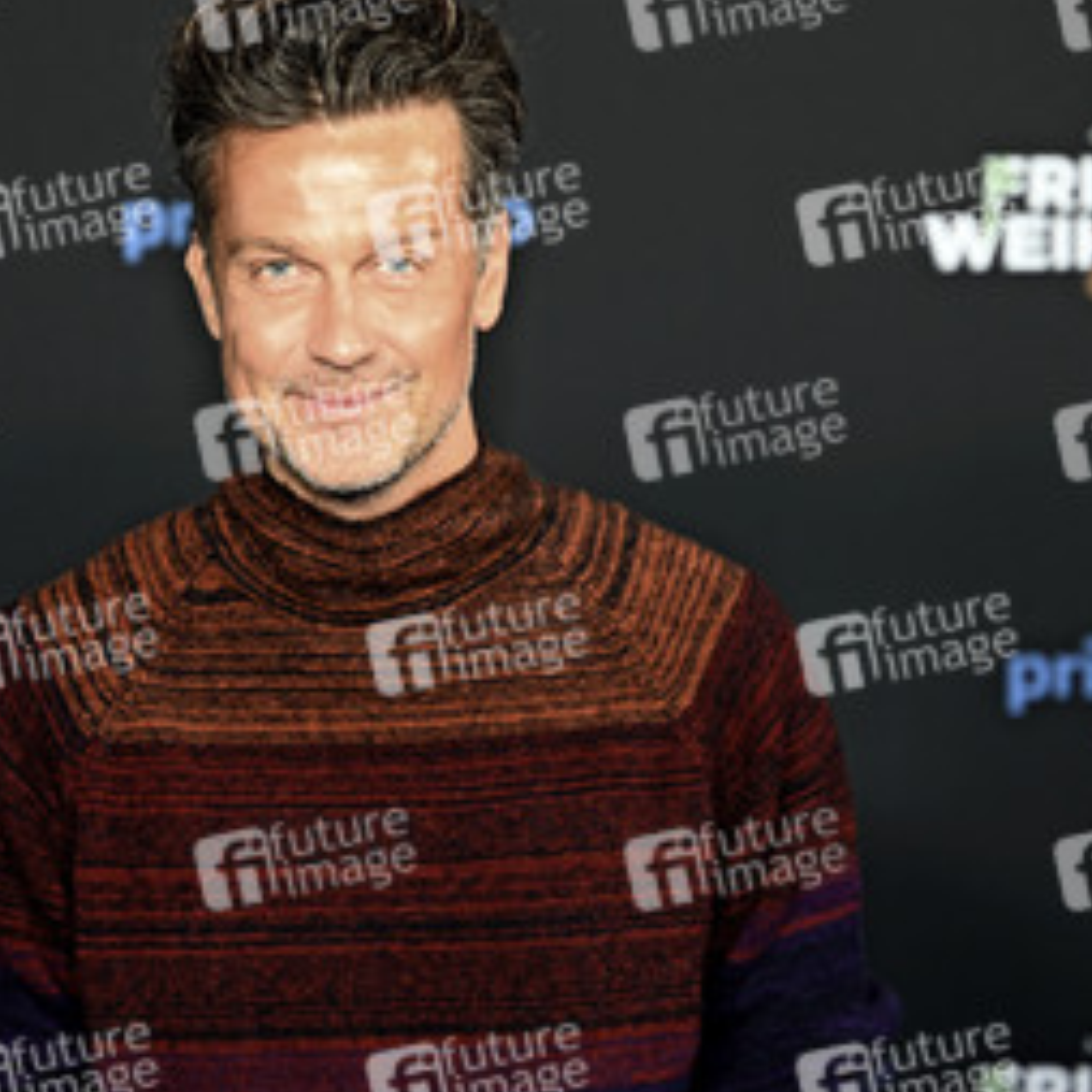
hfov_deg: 15.4
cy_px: 537
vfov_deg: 15.4
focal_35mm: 113
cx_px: 363
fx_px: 4033
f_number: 2.8
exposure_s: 1/125
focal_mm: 75
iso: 500
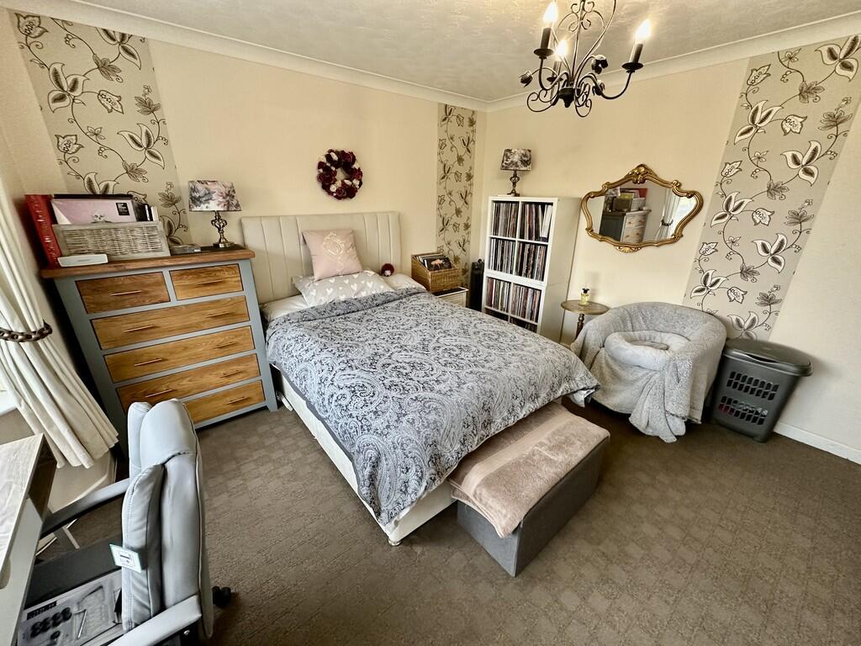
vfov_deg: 85.7
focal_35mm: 14
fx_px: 348
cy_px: 323
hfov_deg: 102.1
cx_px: 430
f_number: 2.2
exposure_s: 1/99
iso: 320
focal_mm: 2.22
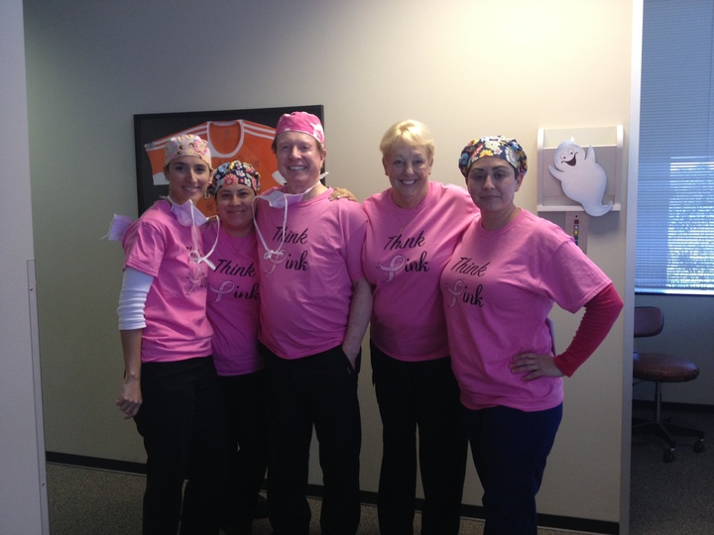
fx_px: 722
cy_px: 268
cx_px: 357
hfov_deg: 52.6
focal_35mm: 35
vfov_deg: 40.7
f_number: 2.4
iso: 125
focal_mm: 4.28
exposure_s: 1/20
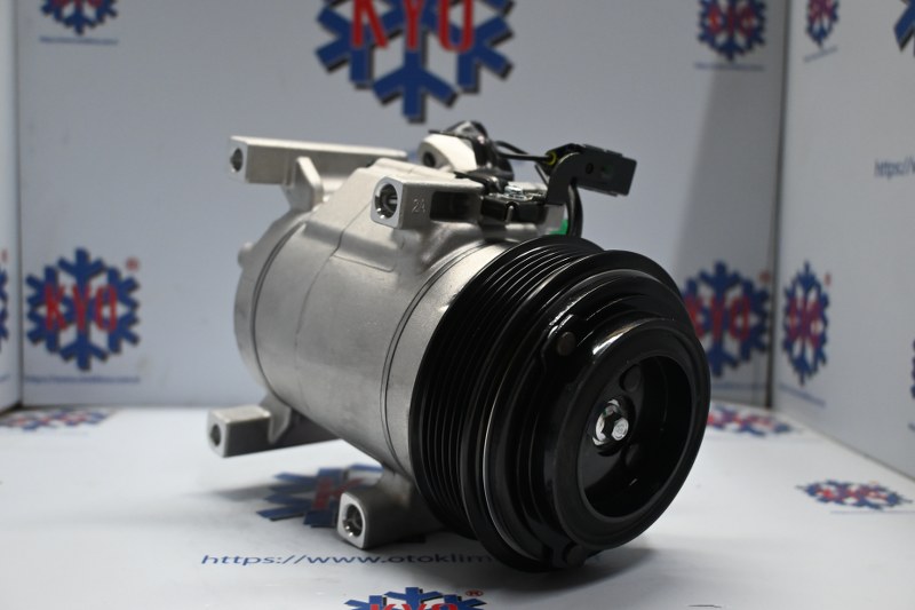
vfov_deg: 35.5
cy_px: 305
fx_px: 953
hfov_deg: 51.3
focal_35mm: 38
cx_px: 458
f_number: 4.2
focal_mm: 25
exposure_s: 1/125
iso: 1100
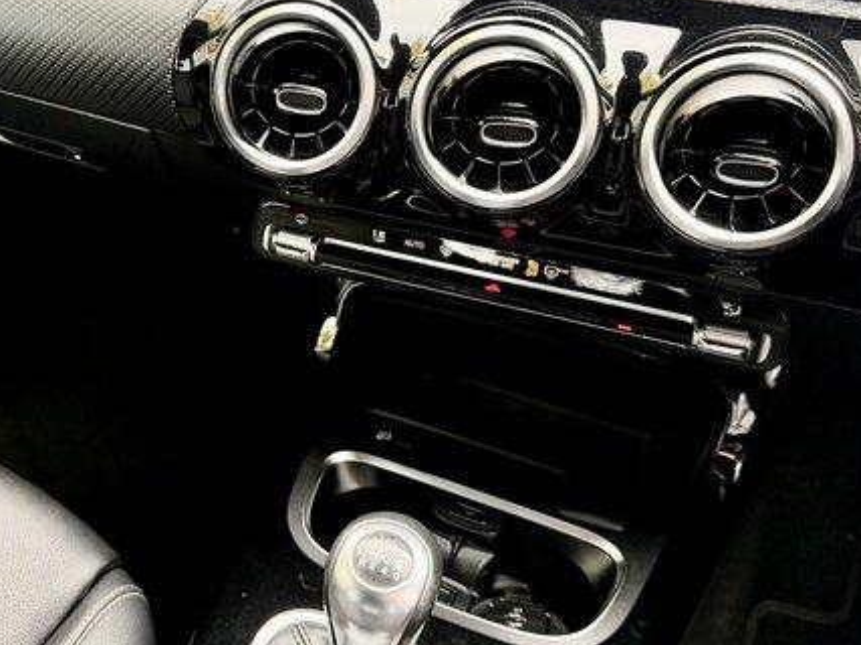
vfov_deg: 32.1
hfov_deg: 40.8
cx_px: 210
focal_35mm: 45
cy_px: 252
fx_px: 1119
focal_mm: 6.76
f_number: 1.78
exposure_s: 1/60
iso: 400
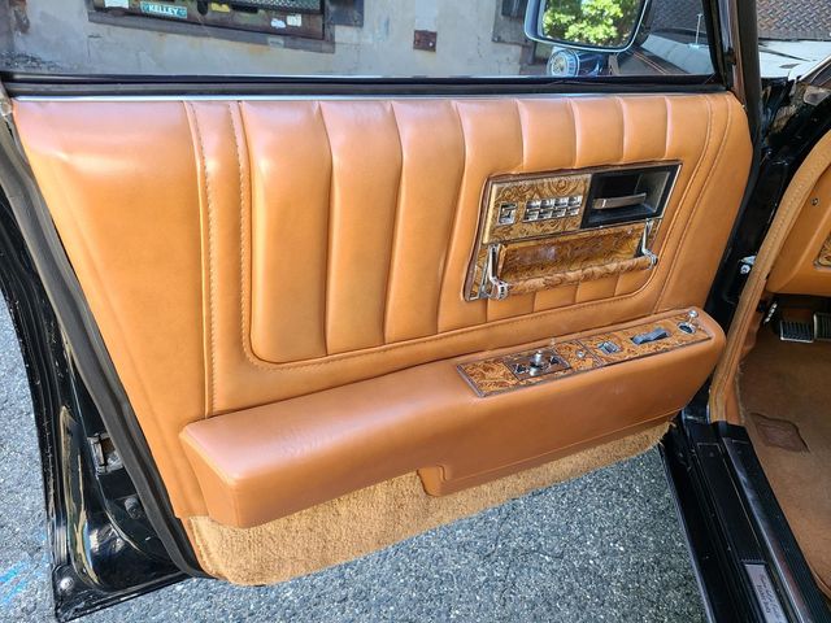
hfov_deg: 67.3
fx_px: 624
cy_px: 312
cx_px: 416
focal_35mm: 26
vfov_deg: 53.1
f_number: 1.8
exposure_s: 1/60
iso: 50
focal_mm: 5.4
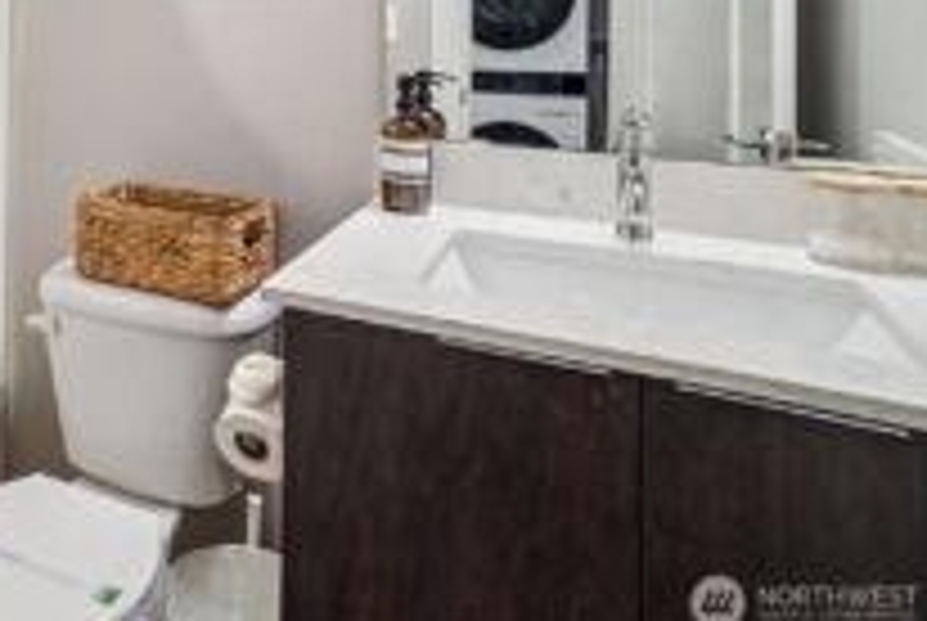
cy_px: 43
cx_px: 50
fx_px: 799
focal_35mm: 31
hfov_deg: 51.2
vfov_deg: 38.9
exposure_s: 1/30
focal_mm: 16
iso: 1600
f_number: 8
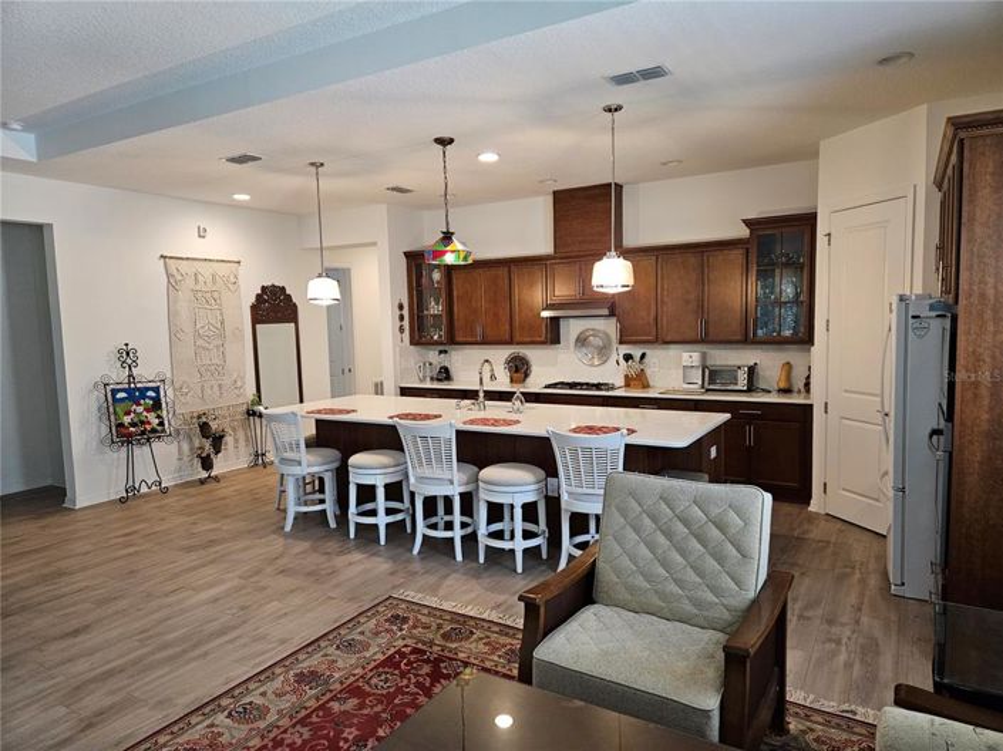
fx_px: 666
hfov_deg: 74.0
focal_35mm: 23
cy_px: 376
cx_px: 502
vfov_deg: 58.8
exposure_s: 1/120
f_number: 1.8
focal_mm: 5.4
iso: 400
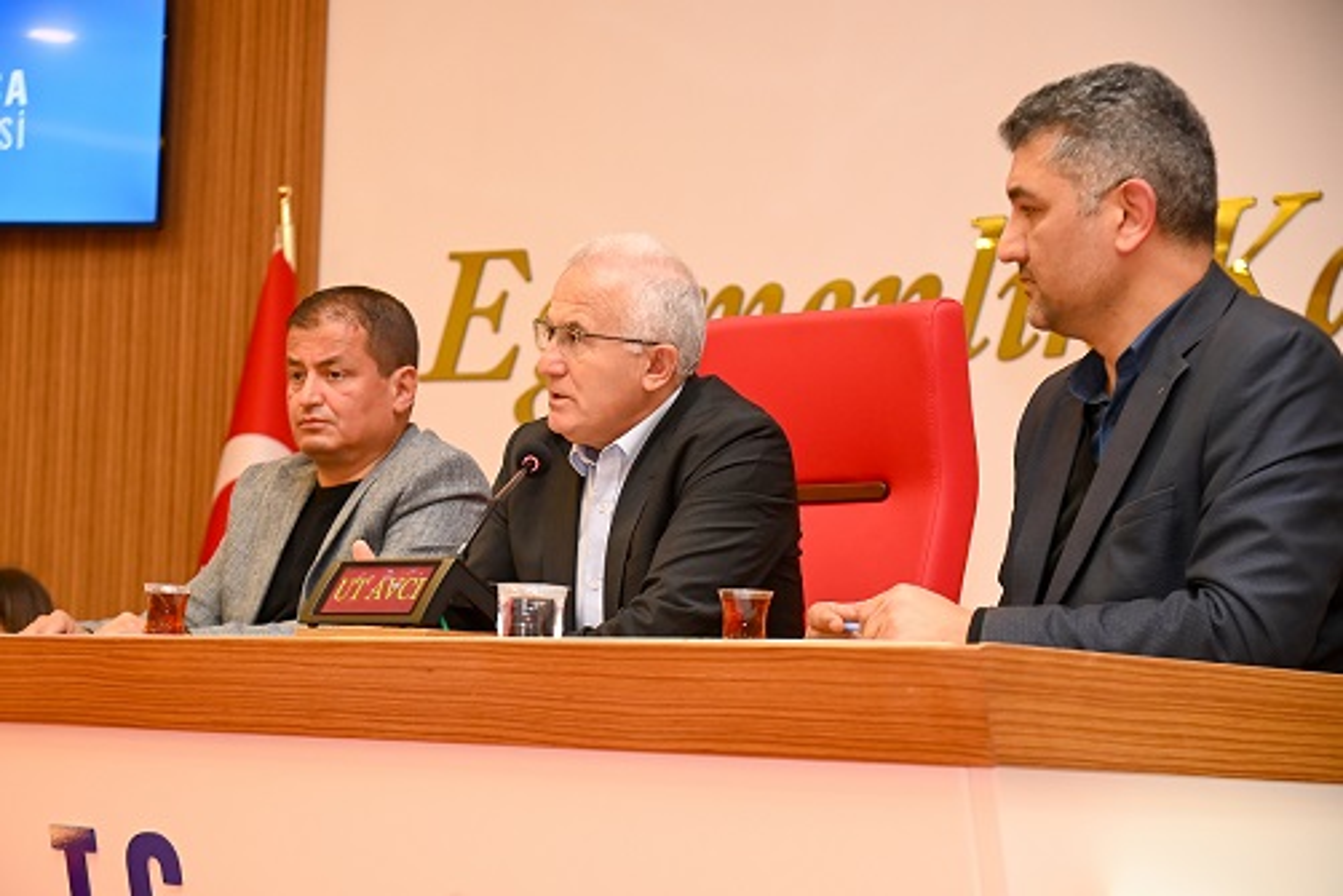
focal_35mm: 85
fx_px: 3172
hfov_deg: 23.9
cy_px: 448
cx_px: 672
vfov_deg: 16.1
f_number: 5
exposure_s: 1/320
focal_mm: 85
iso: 5000
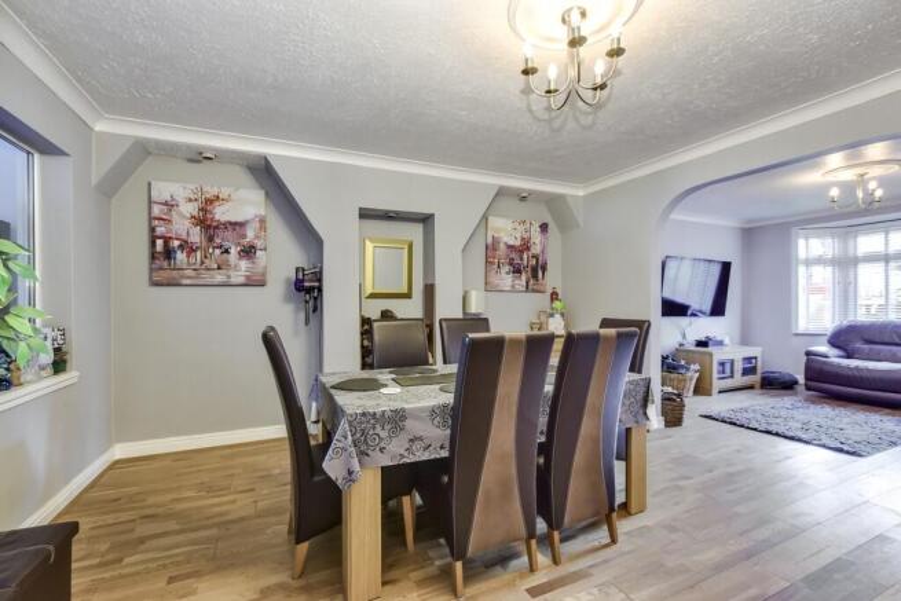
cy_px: 300
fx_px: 375
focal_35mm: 15
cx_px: 450
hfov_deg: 100.4
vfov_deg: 77.4
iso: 640
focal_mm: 10
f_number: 8
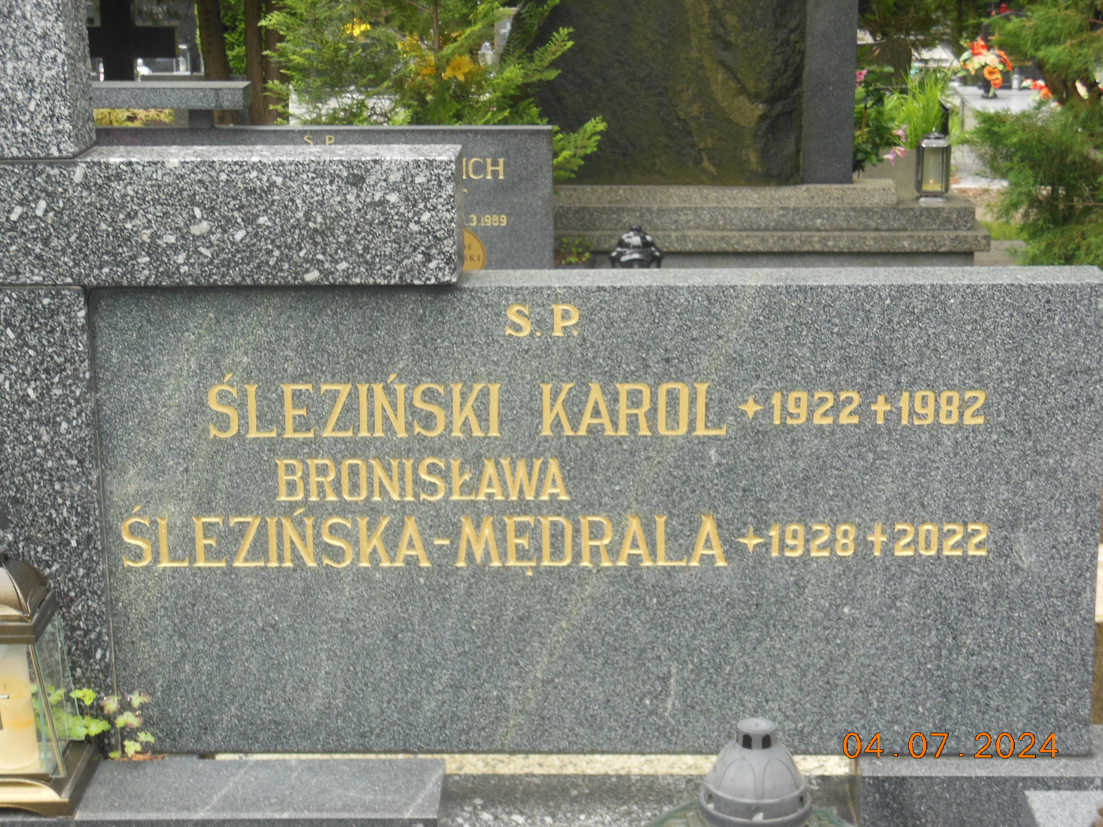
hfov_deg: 29.4
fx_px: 2103
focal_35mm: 66
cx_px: 552
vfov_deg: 22.3
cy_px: 414
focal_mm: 11.7
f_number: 4.3
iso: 125
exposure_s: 1/125
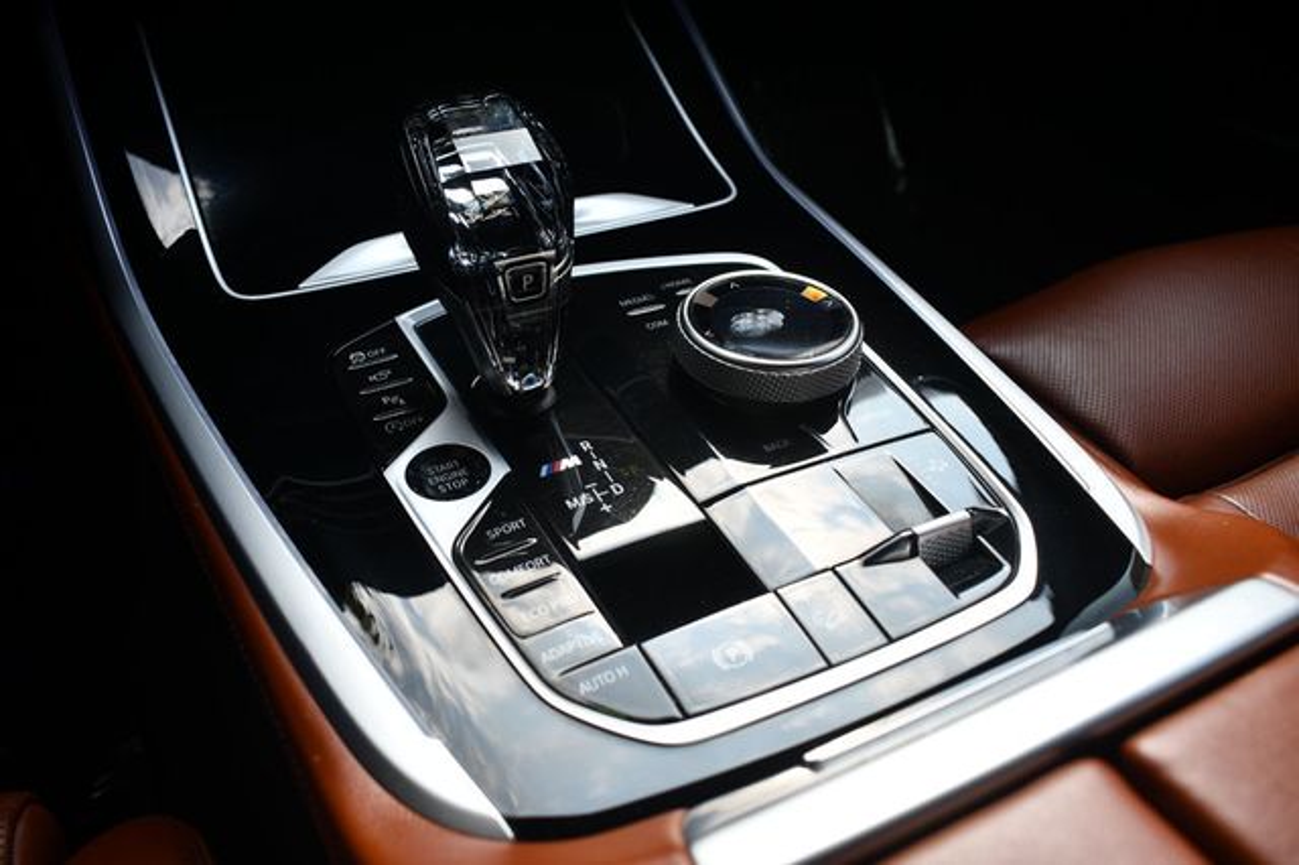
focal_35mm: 30
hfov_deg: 62.0
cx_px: 650
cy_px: 432
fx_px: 1082
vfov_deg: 43.6
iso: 200
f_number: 6.3
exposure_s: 1/250
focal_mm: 20
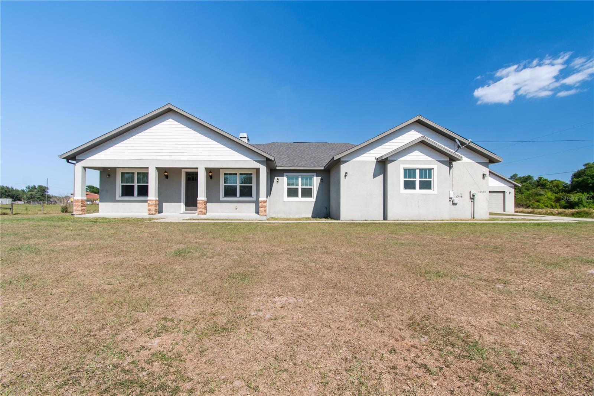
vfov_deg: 77.3
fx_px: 247
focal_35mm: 15
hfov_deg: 100.4
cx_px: 297
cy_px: 198
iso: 100
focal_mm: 10
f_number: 7.1
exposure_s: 1/160
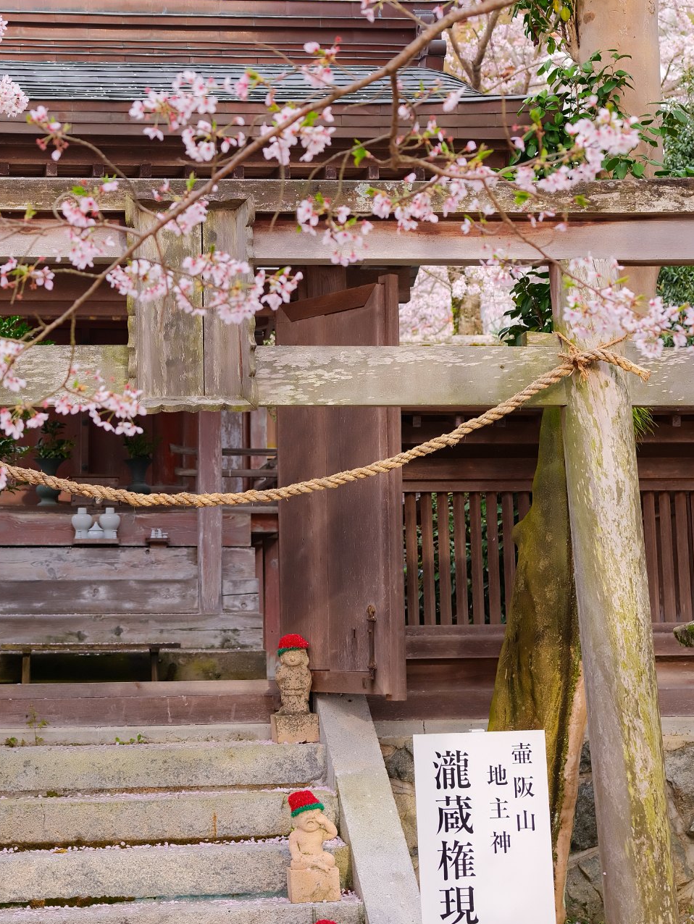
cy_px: 218
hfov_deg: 19.1
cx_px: 198
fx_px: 2057
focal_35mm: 77
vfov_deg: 25.0
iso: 250
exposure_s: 1/200
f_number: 4
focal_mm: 45
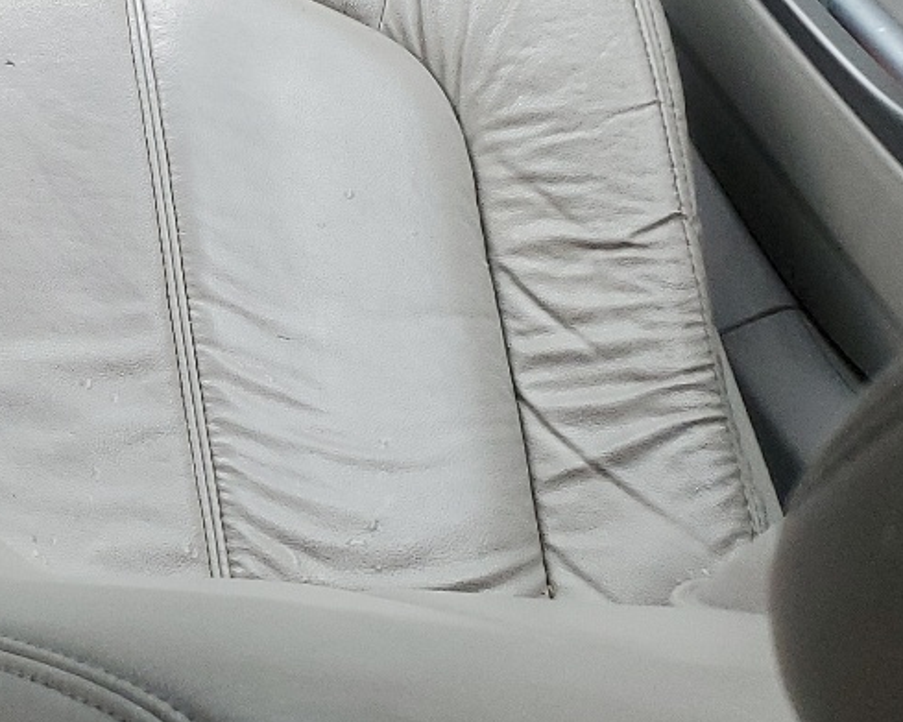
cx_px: -526
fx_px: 2218
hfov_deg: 19.5
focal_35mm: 83
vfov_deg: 17.4
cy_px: -203
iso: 99
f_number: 1.5
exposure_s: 1/120
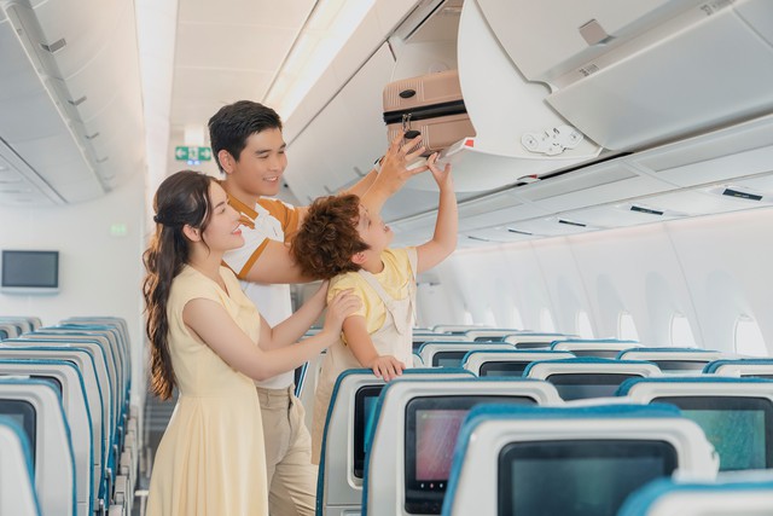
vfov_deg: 19.7
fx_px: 1482
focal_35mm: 69
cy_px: 258
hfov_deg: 29.2
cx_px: 386
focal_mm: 69
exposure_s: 1/50
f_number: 3.5
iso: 1250
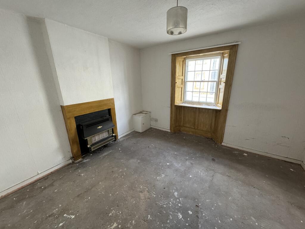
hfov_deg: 102.1
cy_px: 114
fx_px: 123
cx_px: 152
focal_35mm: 14
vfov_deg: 85.7
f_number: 2.2
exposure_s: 1/77
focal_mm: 2.22
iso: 320
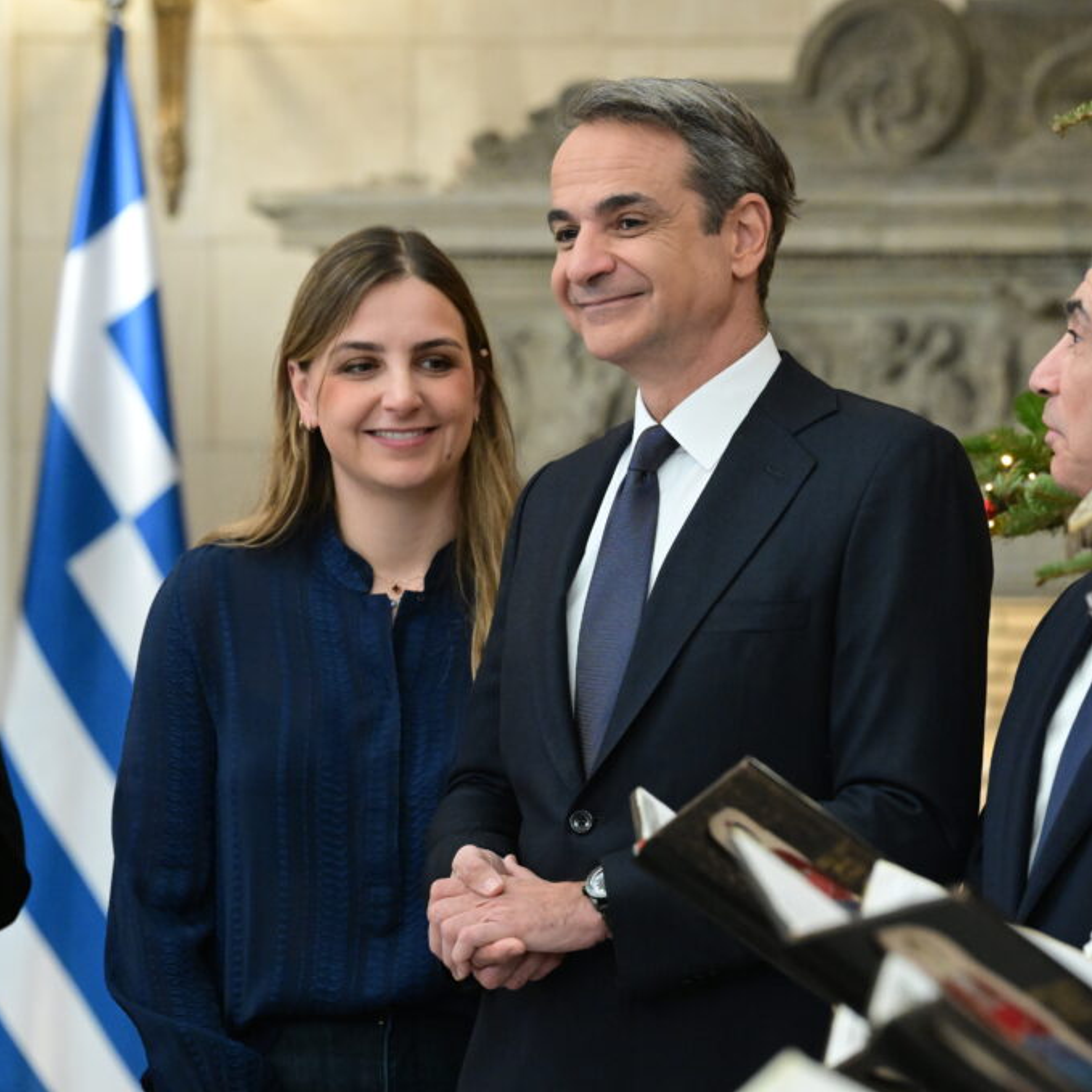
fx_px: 7780
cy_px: 548
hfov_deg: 8.0
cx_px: 630
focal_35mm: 218
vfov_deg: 8.0
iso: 6400
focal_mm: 170
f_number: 5.6
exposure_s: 1/400
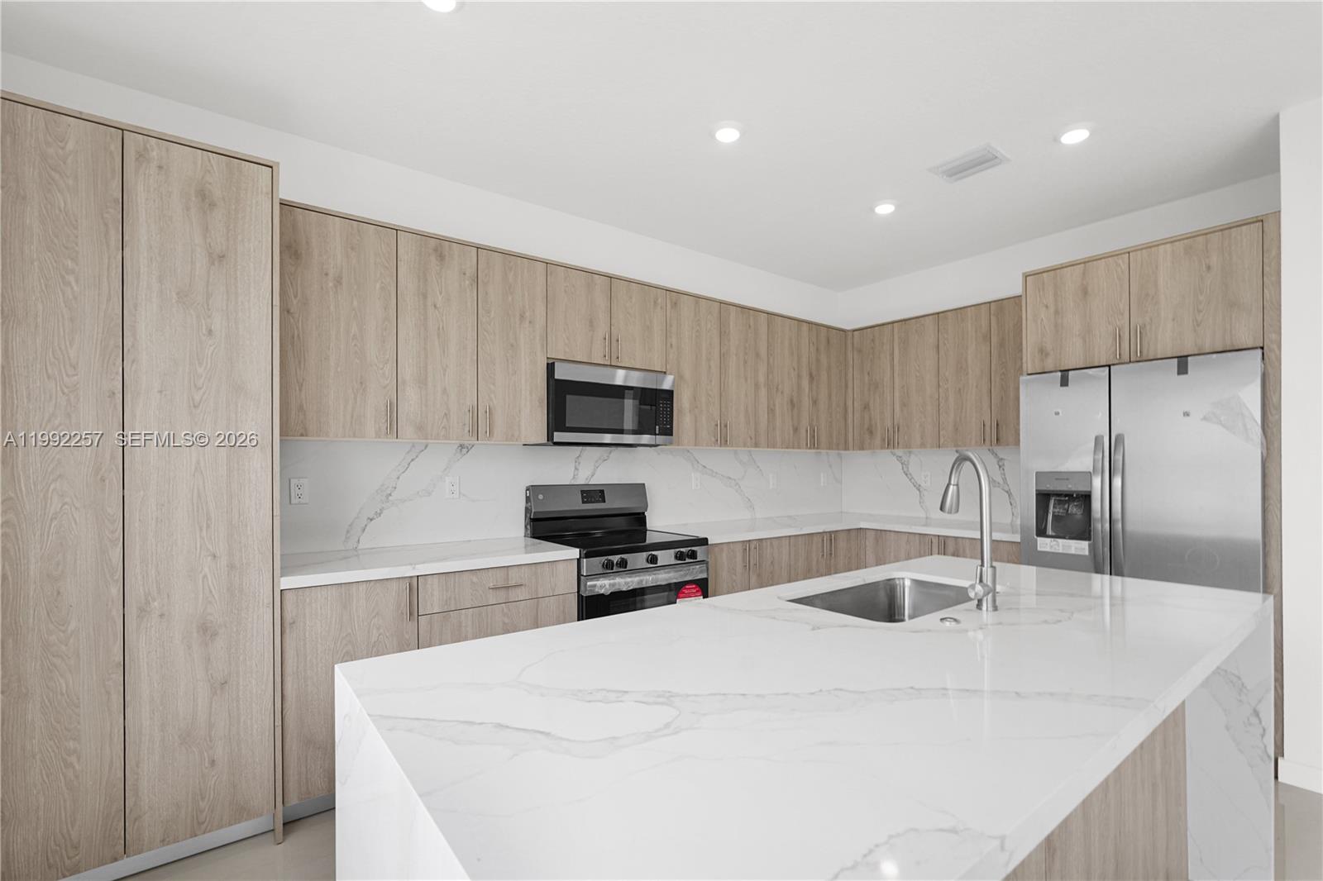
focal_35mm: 16
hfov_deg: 96.7
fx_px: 588
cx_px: 662
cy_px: 440
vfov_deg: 73.7
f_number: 7.1
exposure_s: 1/30
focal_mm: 16
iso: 640
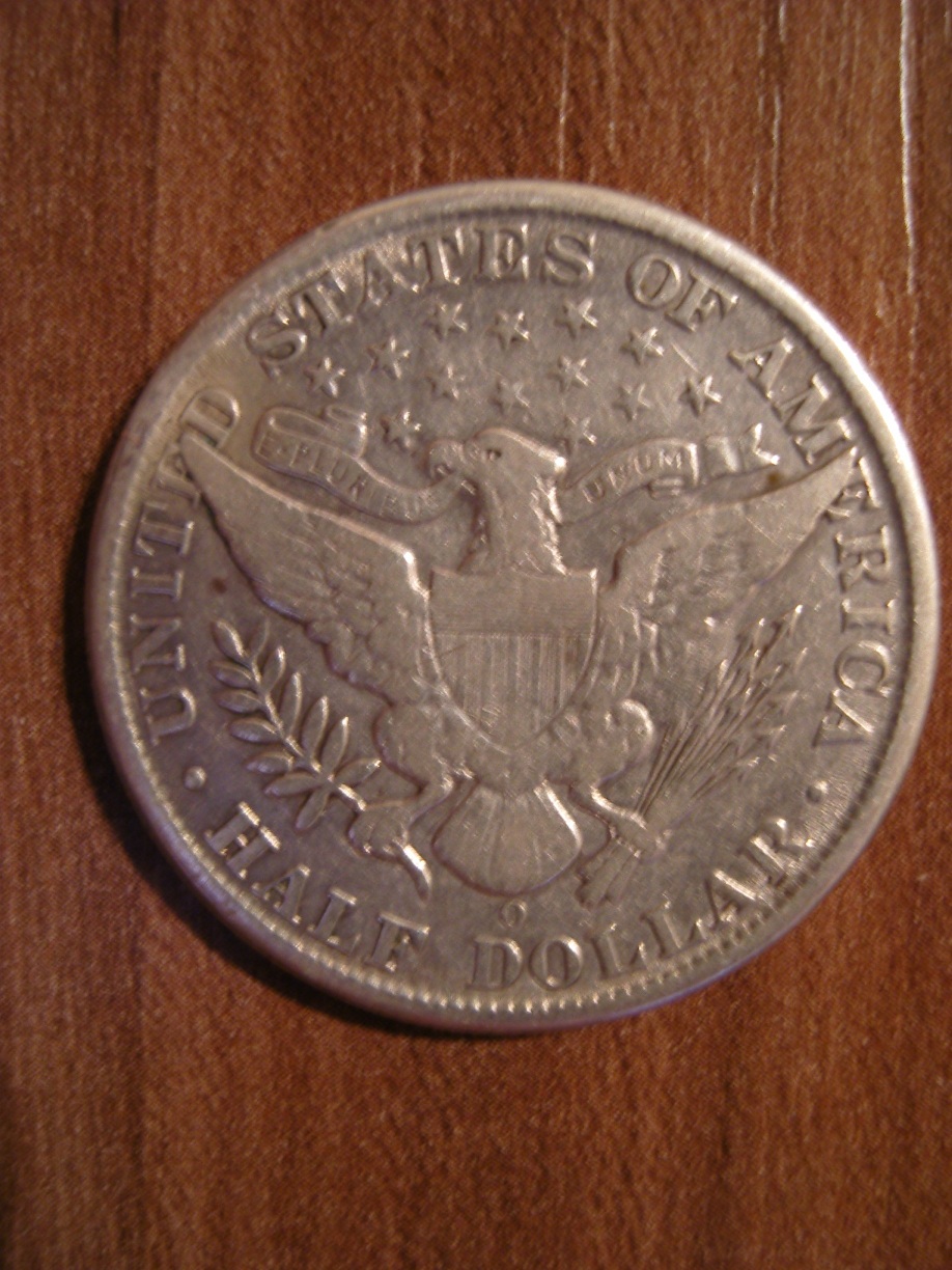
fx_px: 1247
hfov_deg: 41.8
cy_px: 635
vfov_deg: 54.0
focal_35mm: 34
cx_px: 476
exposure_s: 1/2
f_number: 2.8
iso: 200
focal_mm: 7.3
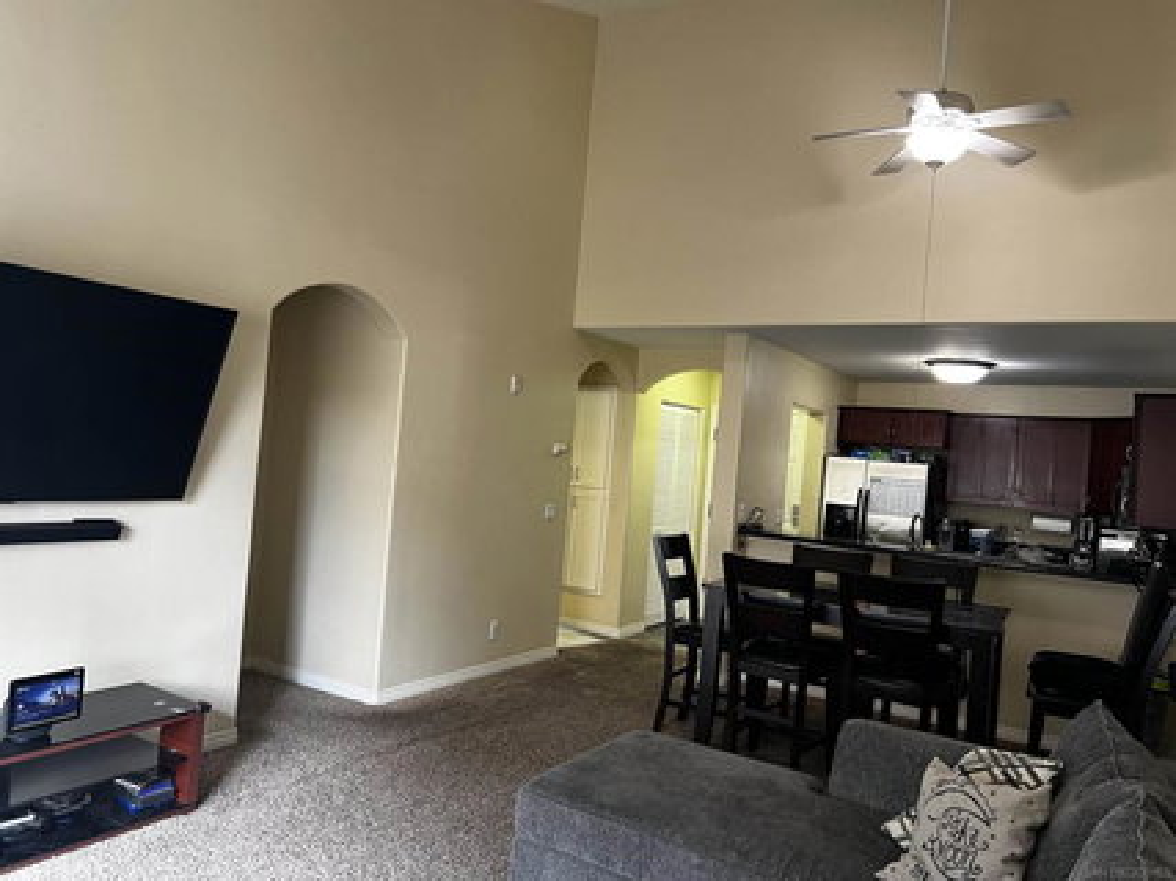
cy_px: 440
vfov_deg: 53.0
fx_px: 883
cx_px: 588
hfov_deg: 67.3
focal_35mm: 26
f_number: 1.5
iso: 160
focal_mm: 5.7
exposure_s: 1/60
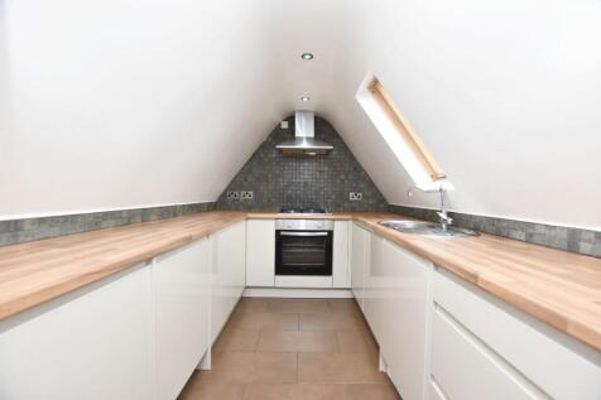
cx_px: 300
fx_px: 250
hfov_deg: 100.4
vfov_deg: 77.3
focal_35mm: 15
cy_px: 200
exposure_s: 1/160
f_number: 4.5
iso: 800
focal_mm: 10
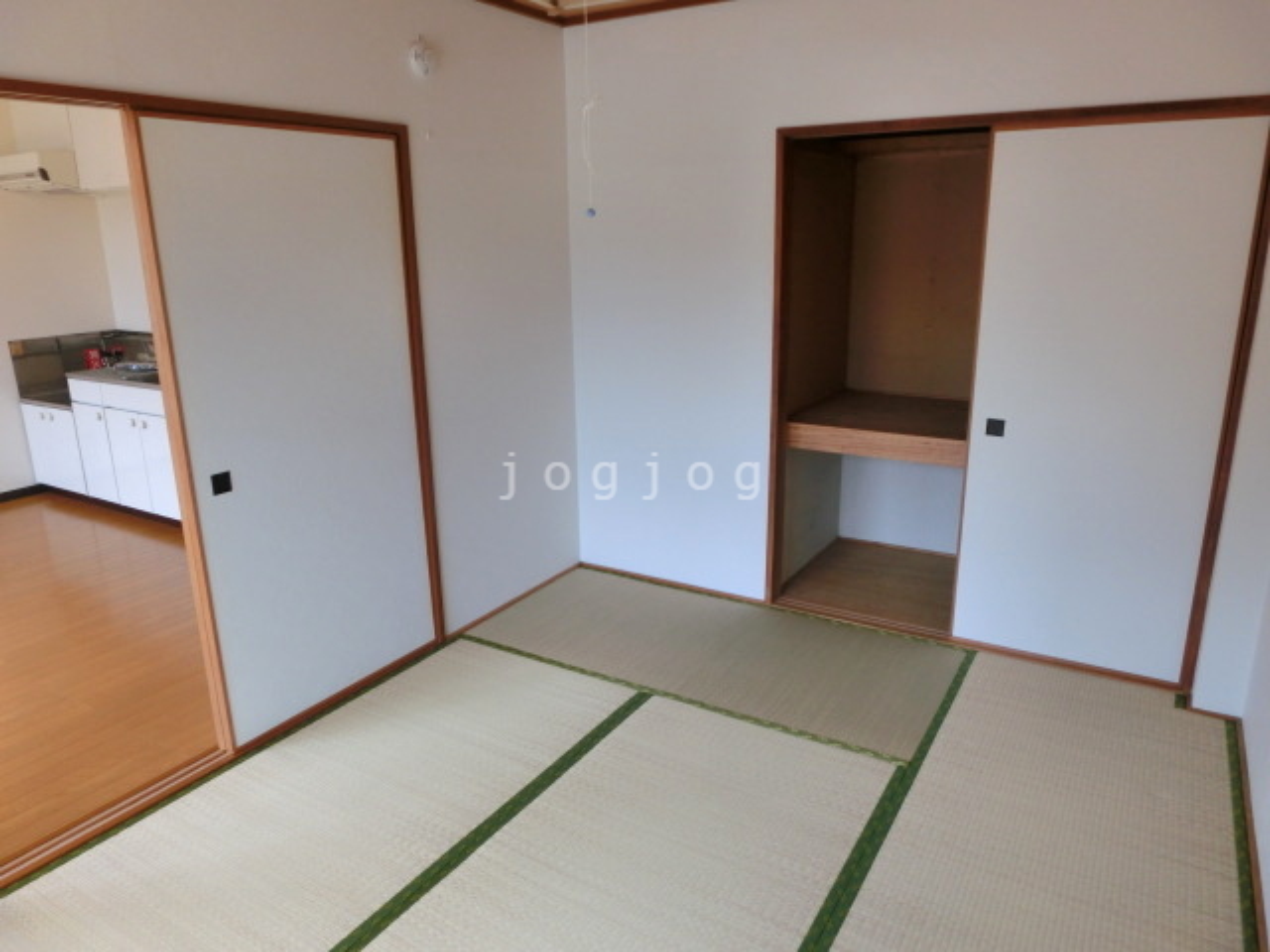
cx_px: 635
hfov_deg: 71.6
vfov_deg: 56.8
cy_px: 476
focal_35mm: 24
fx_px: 881
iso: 80
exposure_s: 1/125
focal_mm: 4.24
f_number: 3
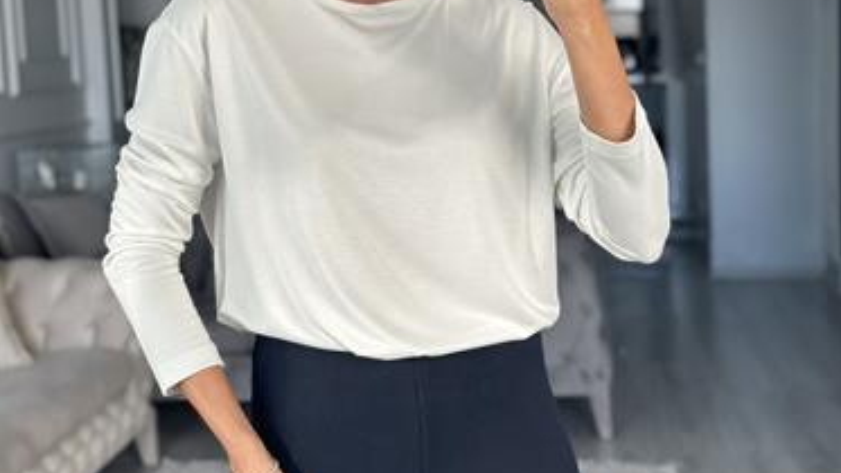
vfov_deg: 17.0
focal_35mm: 71
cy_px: 173
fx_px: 1584
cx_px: 426
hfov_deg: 29.7
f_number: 1.78
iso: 80
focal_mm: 6.86
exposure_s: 1/183
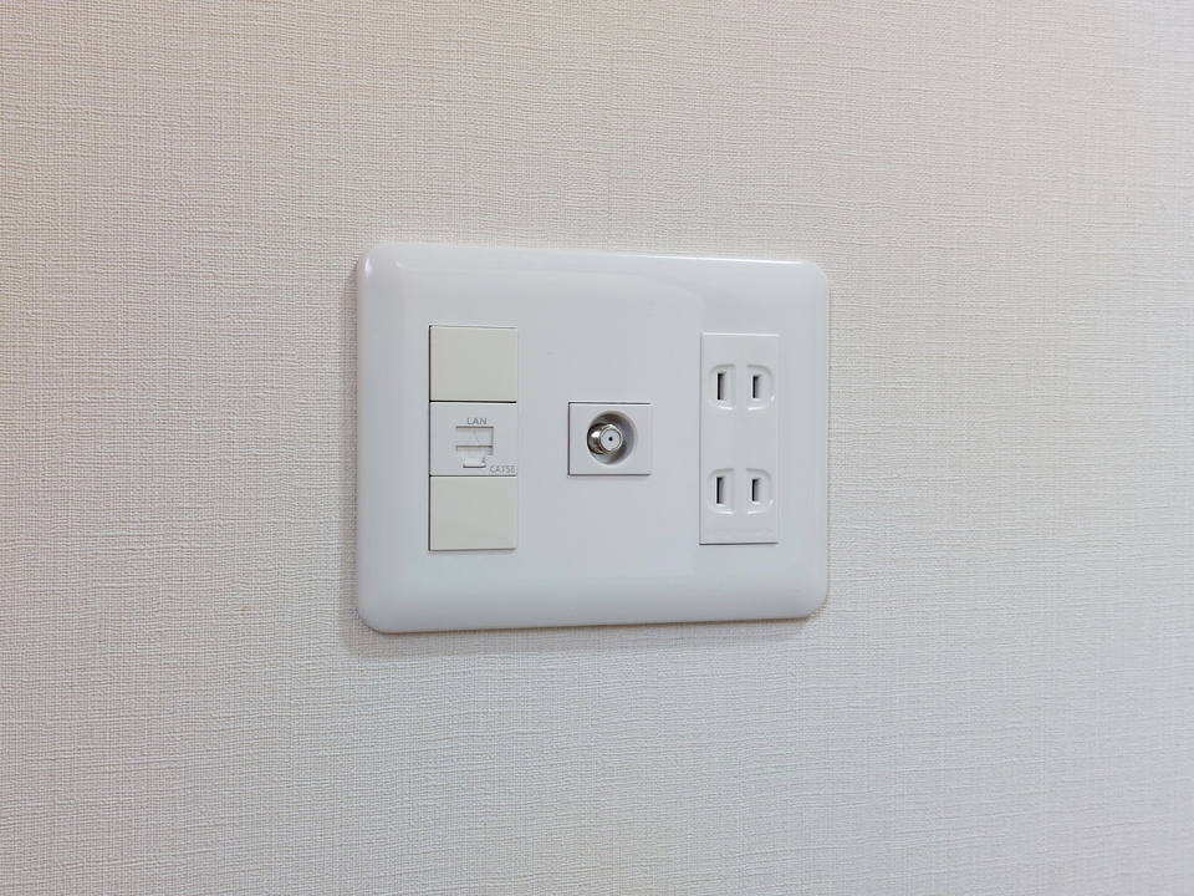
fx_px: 828
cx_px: 597
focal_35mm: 24
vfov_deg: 56.8
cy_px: 448
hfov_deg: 71.6
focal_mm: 5.23
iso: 125
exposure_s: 1/60
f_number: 1.8
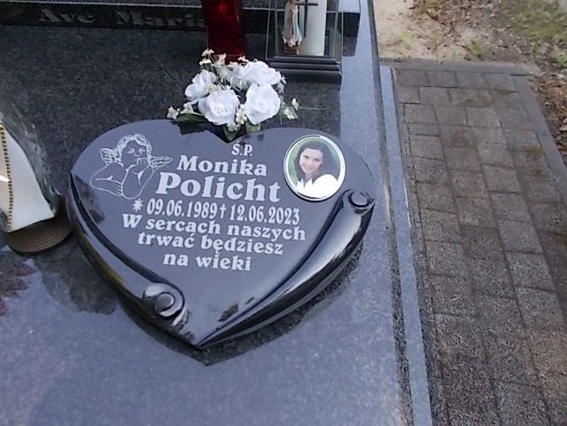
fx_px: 426
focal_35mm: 26
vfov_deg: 53.1
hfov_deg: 67.3
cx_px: 284
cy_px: 213
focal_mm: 4.6
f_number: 3.2
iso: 80
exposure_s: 1/125
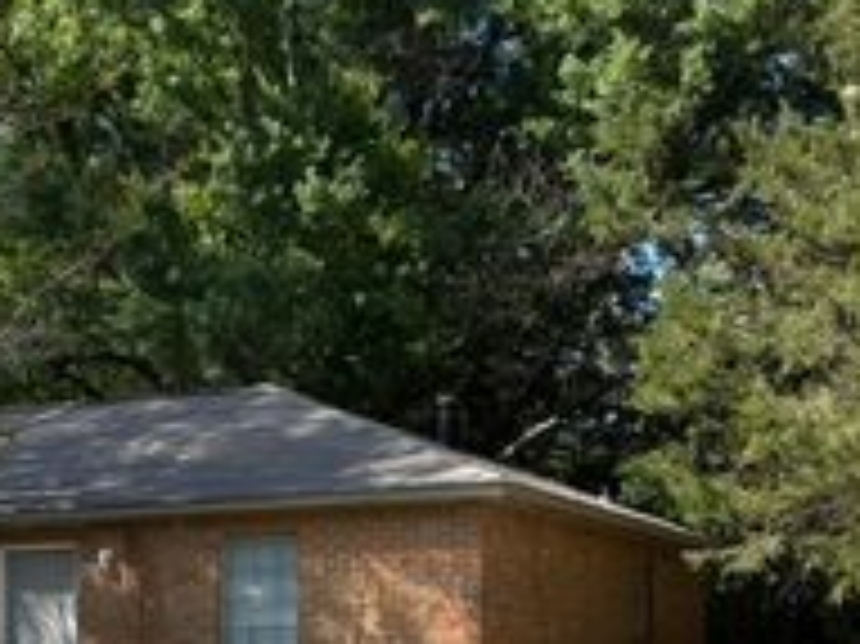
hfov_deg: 27.6
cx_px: 90
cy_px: 637
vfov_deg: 20.9
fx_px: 1688
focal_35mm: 68
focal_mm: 5.96
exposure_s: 1/1517
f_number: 1.6
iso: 50
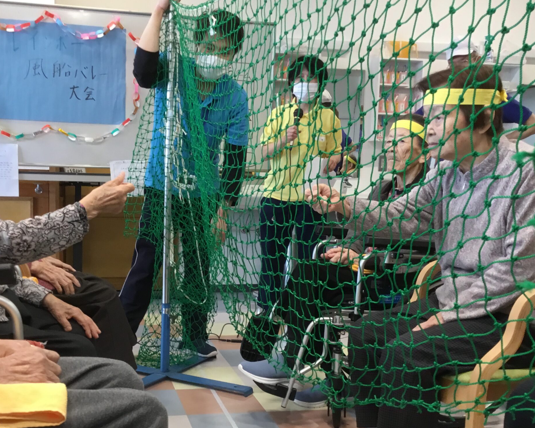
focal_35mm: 42
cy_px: 259
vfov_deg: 35.5
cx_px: 207
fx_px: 665
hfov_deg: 43.5
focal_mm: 3.3
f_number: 2.4
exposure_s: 1/30
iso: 64
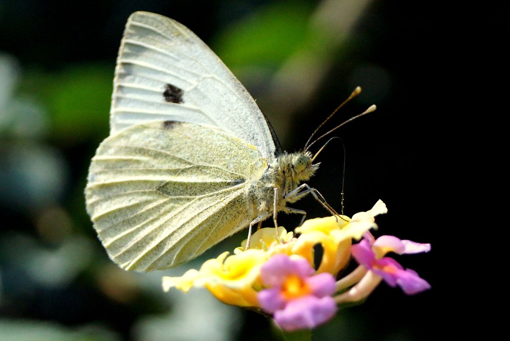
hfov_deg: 24.6
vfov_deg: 16.6
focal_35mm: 82
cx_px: 255
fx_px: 1170
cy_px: 170
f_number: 5.6
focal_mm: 55
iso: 1000
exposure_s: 1/2000
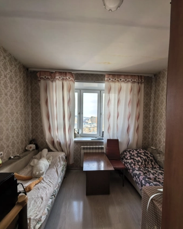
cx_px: 93
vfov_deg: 100.4
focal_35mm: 14
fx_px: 95
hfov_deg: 88.0
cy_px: 125
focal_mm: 1.95
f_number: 2.2
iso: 80
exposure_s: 1/100
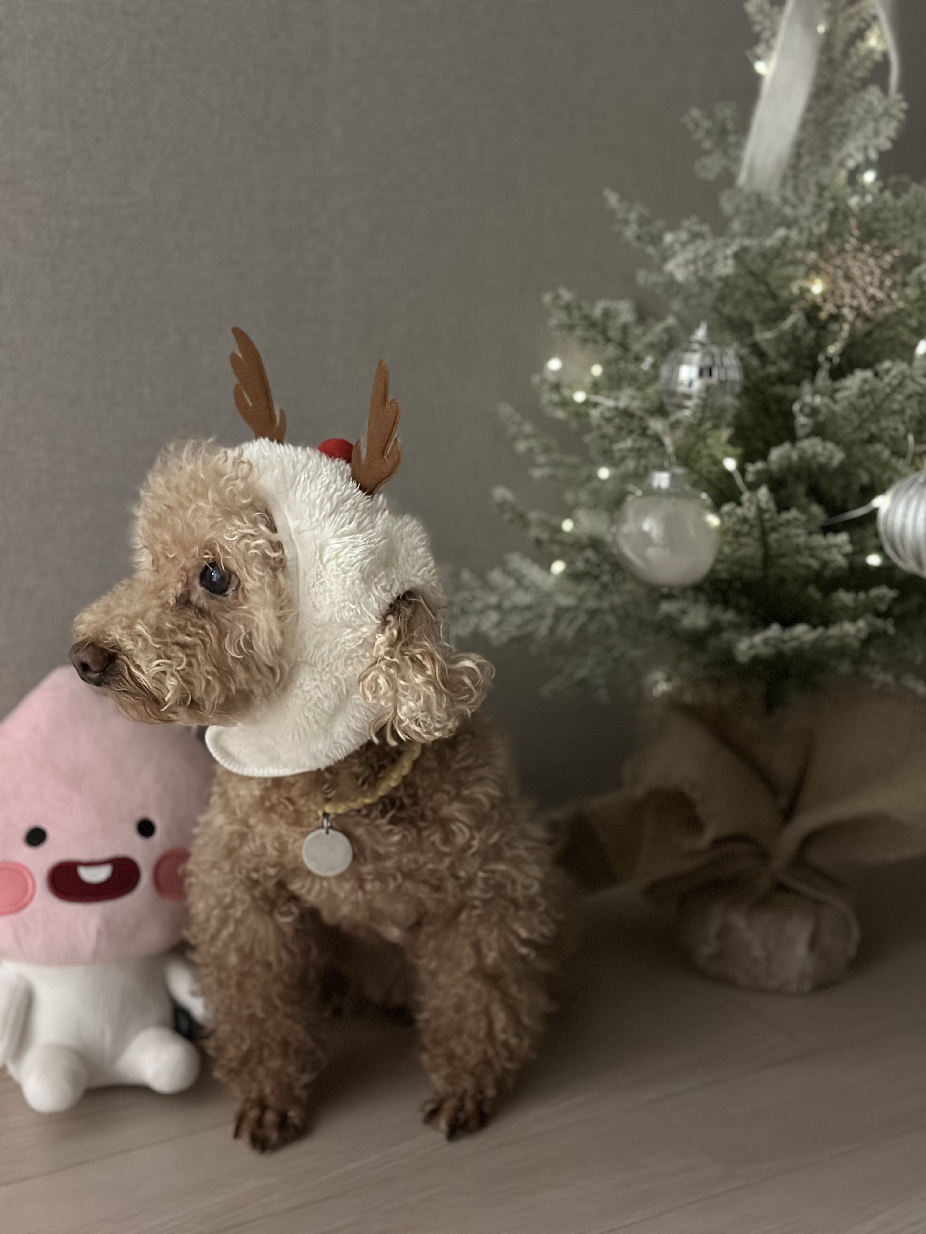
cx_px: 463
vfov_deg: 39.7
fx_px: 1712
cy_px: 617
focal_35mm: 48
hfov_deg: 30.3
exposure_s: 1/30
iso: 1000
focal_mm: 6.86
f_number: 1.78
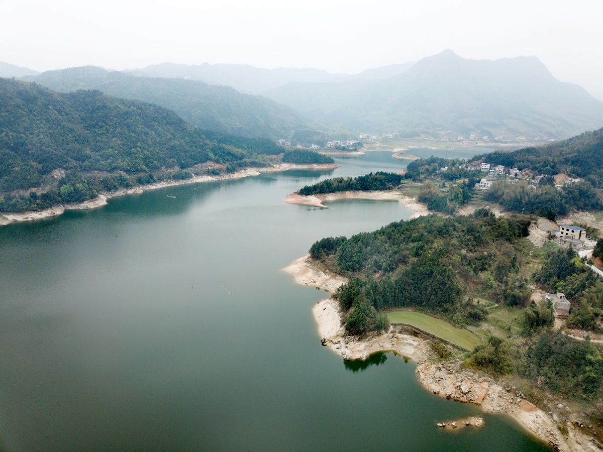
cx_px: 302
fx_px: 453
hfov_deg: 67.3
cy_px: 226
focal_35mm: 26
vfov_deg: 53.1
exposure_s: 1/367
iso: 100
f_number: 2.2
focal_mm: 4.73
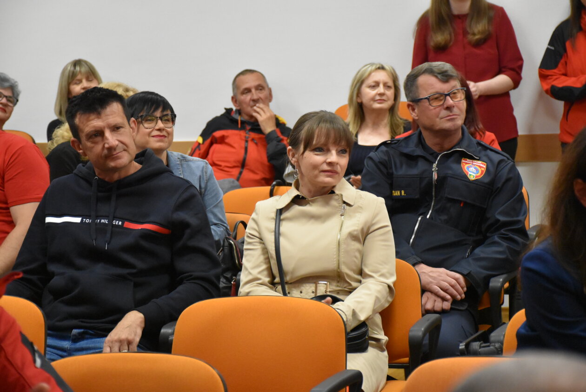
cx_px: 293
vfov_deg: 12.2
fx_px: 1832
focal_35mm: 112
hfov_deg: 18.2
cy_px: 196
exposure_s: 1/60
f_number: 5
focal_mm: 75
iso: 4500
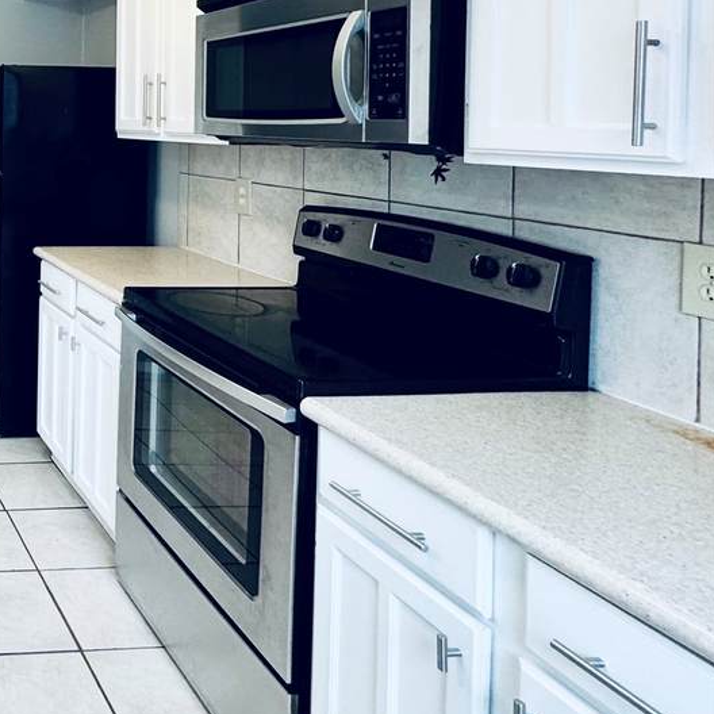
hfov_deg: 39.0
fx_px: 700
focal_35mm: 30
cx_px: -147
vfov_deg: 50.3
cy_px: 127
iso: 160
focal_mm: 2.22
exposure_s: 1/120
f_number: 2.2
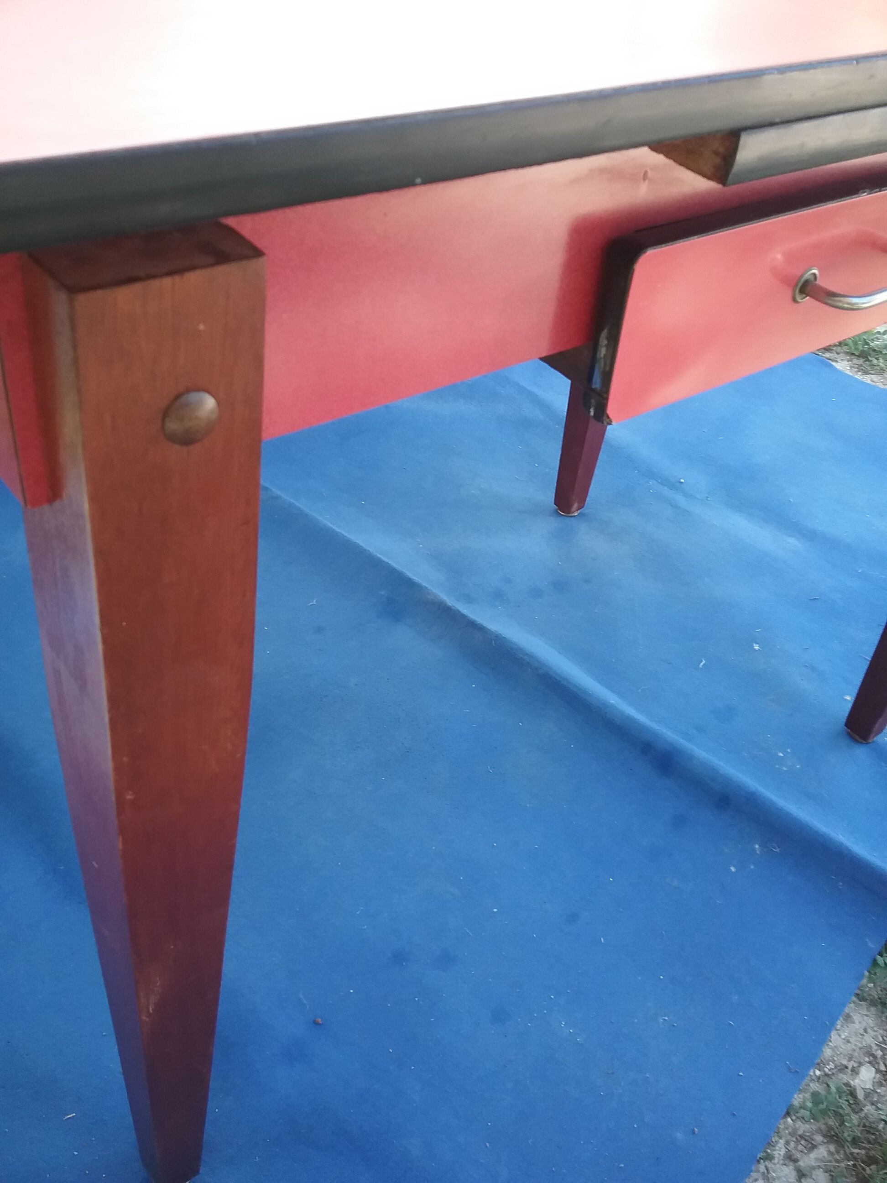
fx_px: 1059
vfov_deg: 58.4
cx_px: 444
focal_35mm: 31
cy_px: 592
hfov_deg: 45.4
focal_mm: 3.3
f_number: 2.2
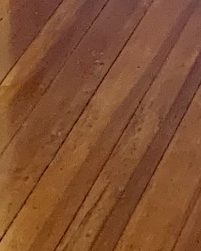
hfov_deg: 6.4
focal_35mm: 239
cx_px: -105
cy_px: -397
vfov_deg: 7.4
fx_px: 1775
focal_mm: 4.25
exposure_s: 1/60
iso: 200
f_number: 1.8
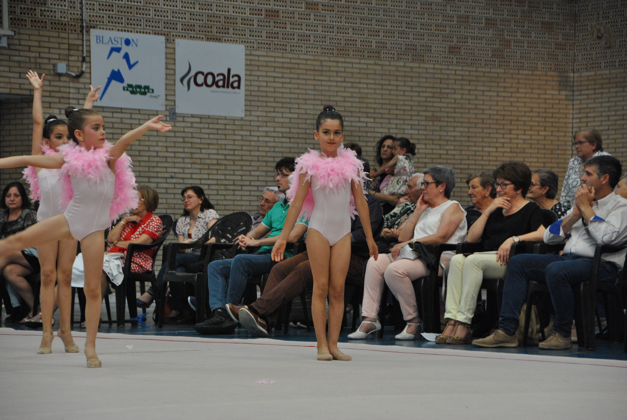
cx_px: 314
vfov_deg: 10.7
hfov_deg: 15.9
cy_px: 210
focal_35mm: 129
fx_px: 2249
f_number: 5.3
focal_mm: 86
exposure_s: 1/160
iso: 800
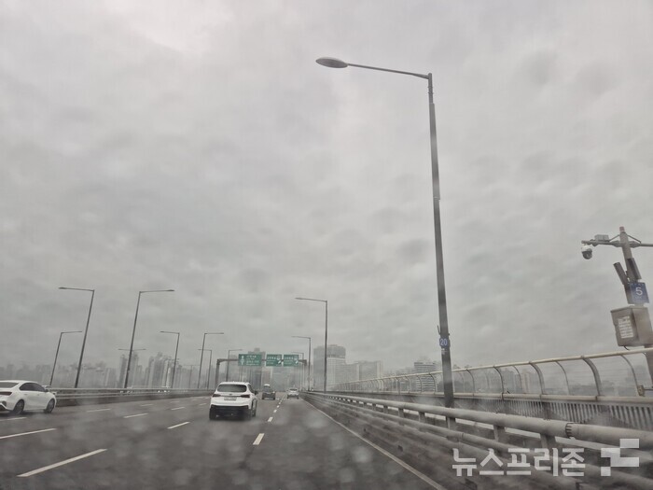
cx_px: 326
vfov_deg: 58.9
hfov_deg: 73.9
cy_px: 245
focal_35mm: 23
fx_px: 434
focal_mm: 5.4
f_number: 1.8
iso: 25
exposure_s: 1/210
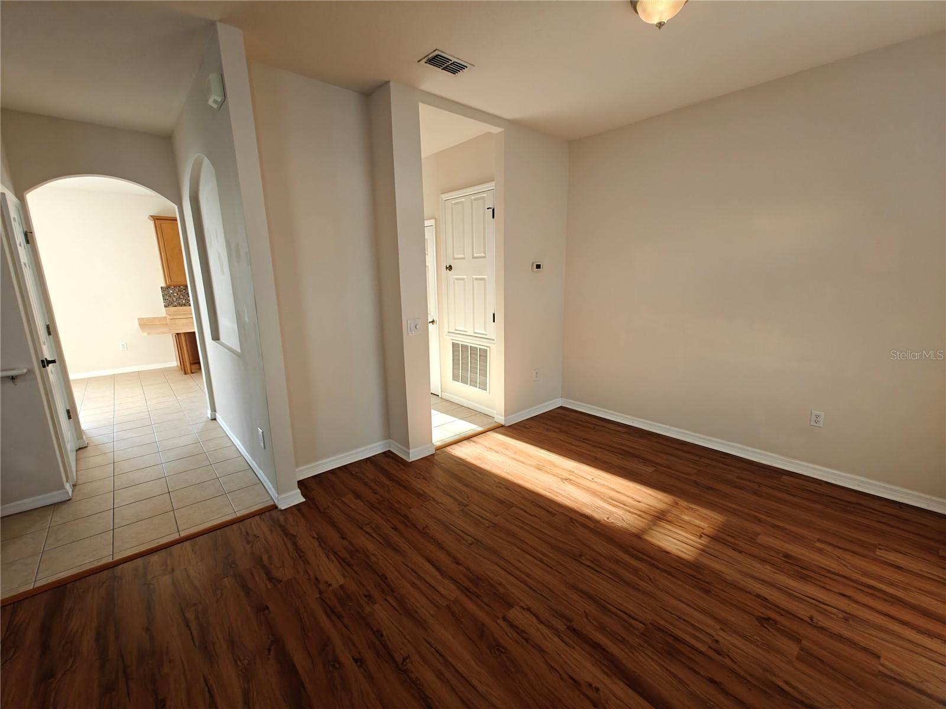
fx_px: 383
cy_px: 354
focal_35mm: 14
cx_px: 473
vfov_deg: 85.7
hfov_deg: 102.1
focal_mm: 2.62
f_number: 2.2
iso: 100
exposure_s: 1/40
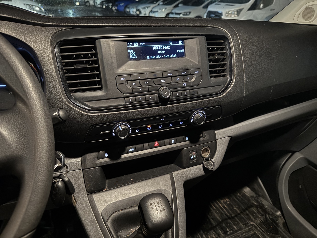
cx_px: 158
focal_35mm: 24
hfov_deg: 71.6
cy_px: 119
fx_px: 220
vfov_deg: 56.8
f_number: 1.78
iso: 1600
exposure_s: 1/16
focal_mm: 6.76
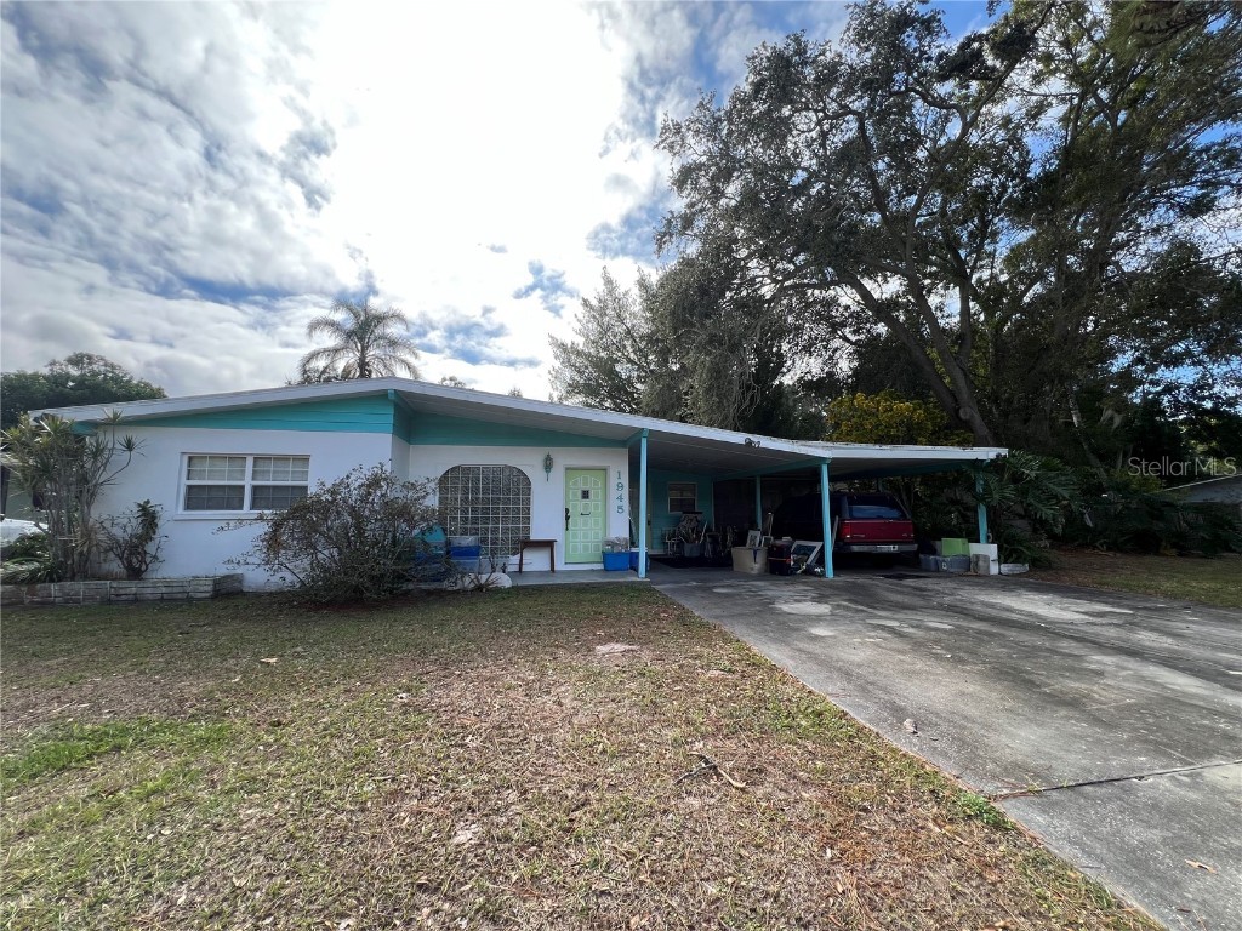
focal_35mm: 13
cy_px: 466
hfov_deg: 106.2
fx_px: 466
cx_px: 621
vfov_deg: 89.9
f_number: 1.8
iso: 32
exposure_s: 1/995
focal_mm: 1.57
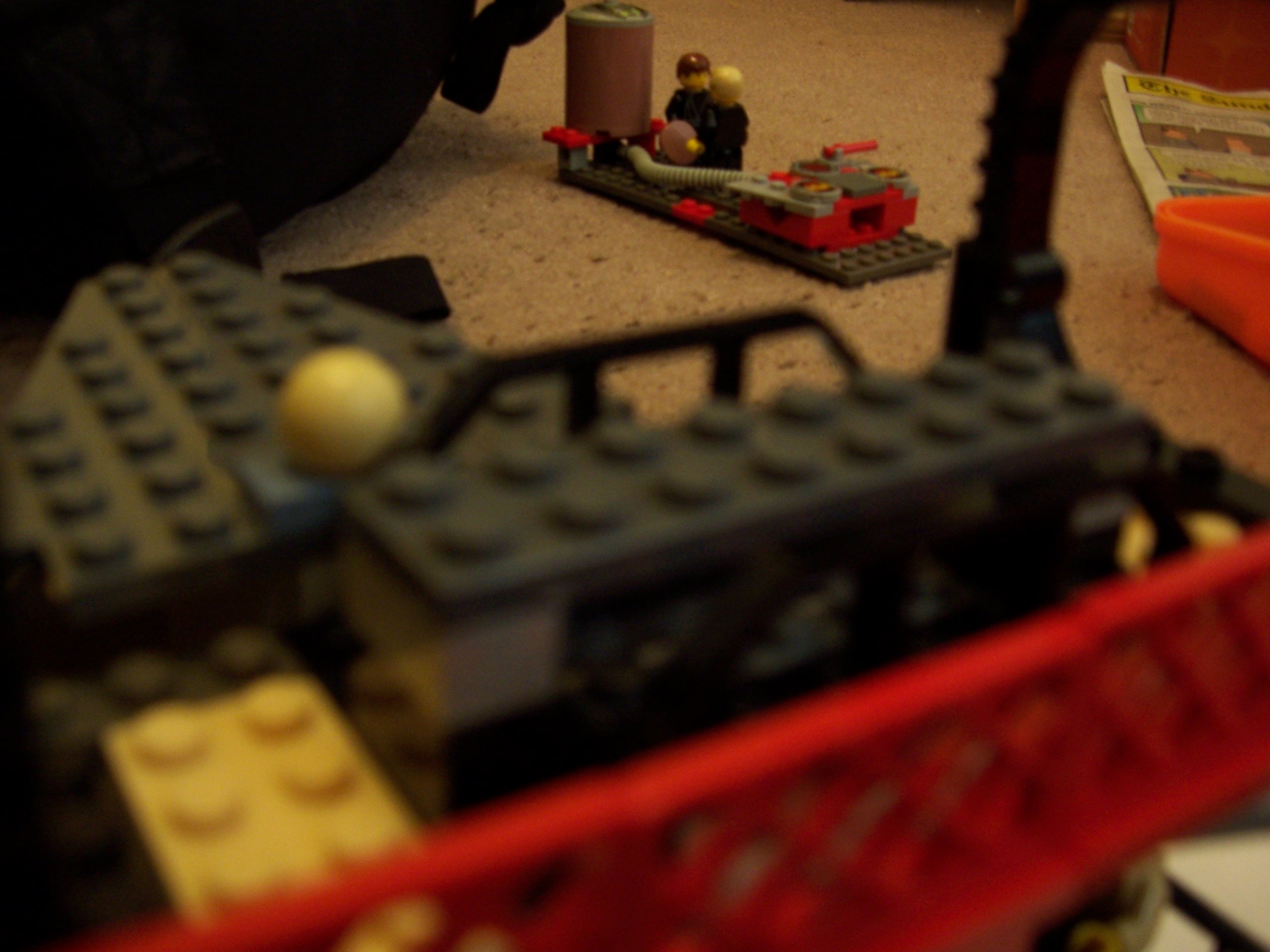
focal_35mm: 36
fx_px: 1321
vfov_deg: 39.7
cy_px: 476
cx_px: 635
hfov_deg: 51.4
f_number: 3
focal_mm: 6
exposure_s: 1/8
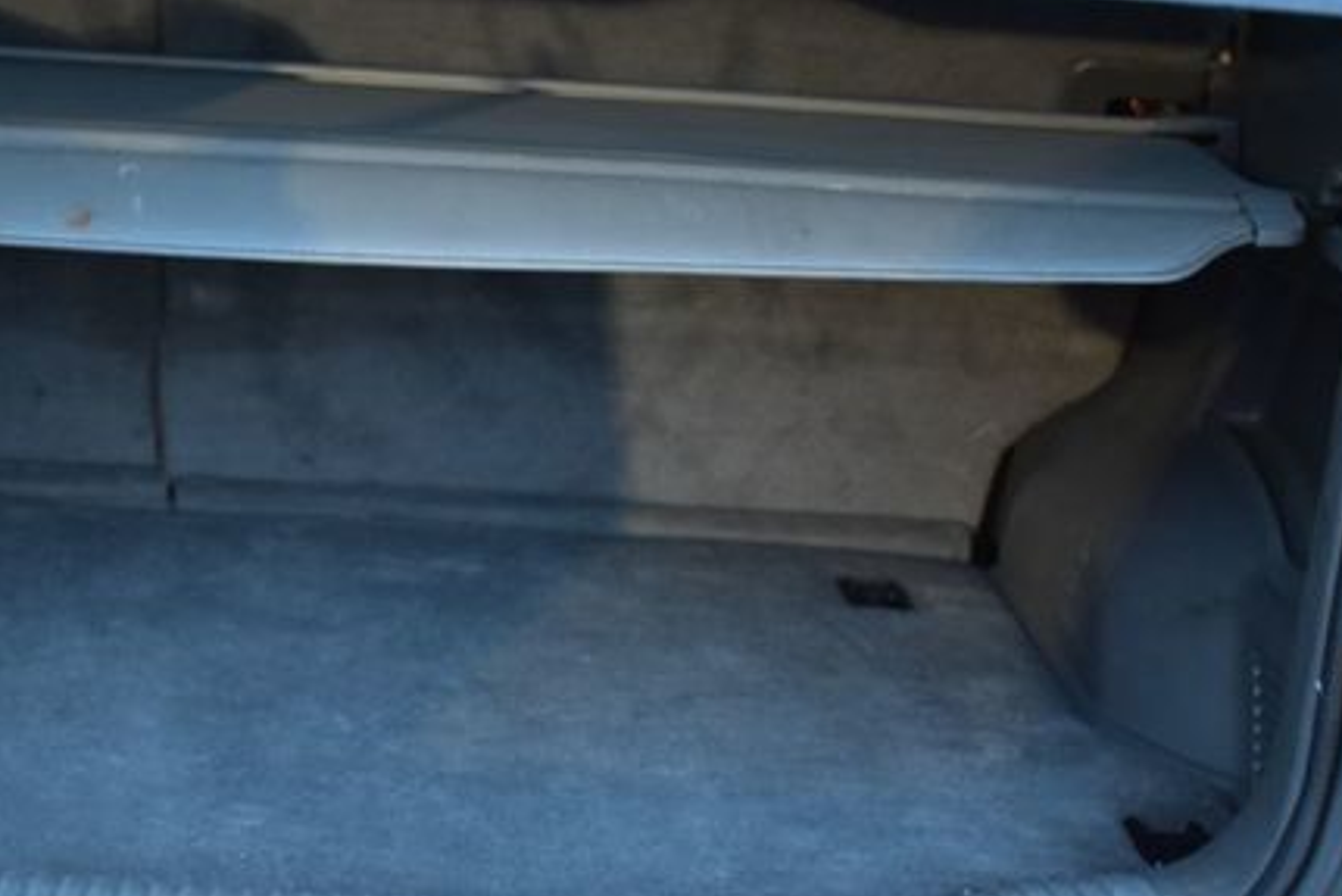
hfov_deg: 30.8
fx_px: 2414
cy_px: 462
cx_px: 440
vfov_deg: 21.0
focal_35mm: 65
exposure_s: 1/6
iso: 1600
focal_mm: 29
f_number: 4.2
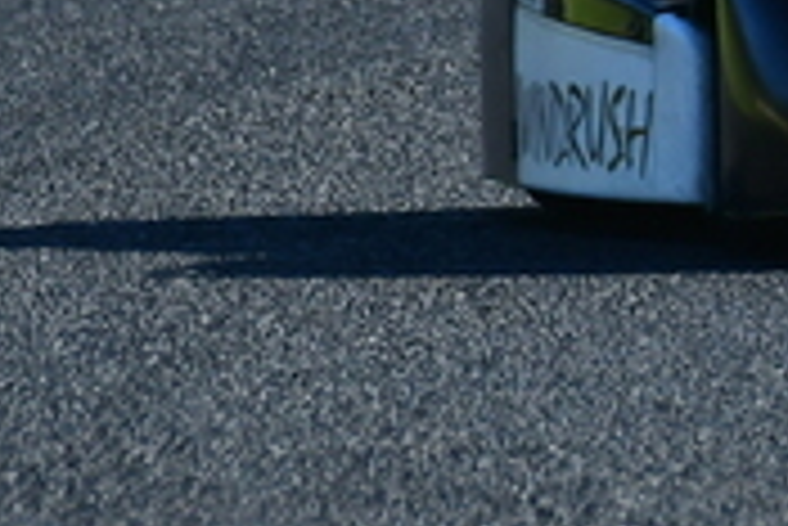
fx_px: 75073
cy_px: -371
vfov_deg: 0.4
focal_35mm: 3427
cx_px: 1477
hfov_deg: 0.6
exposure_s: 1/640
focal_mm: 500
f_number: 10
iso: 640
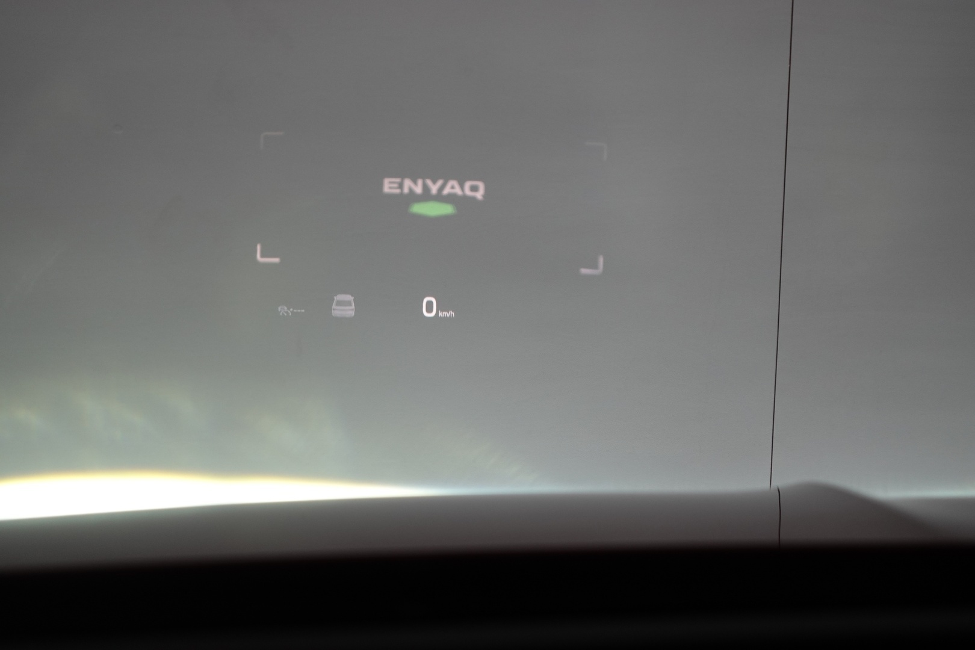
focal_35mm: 70
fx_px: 1896
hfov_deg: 28.8
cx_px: 488
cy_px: 325
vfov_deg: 19.5
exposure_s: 1/80
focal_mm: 25.7
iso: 250
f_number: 2.8
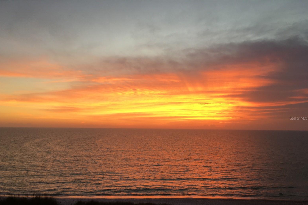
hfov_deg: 60.3
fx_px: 265
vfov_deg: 42.2
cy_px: 118
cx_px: 150
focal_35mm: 31
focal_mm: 4.15
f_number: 2.2
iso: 32
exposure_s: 1/40
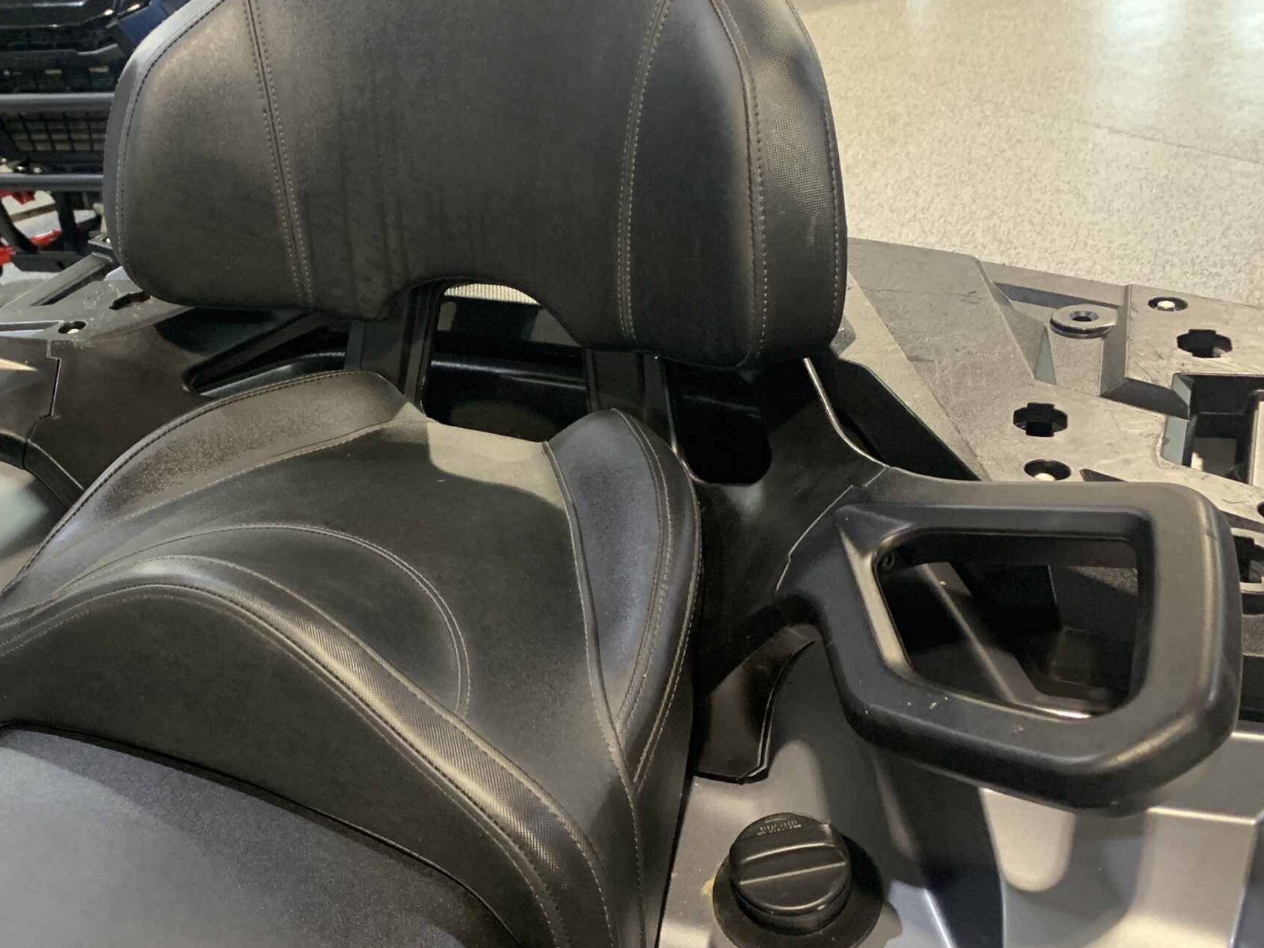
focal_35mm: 39
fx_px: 1424
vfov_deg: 36.8
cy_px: 458
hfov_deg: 46.8
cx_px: 382
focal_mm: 4.25
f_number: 1.8
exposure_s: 1/40
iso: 320
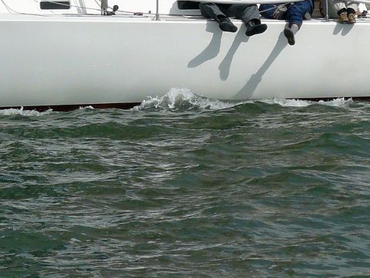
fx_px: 4127
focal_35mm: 386
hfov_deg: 5.1
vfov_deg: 3.8
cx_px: 173
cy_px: -102
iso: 100
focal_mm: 19.5
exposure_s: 1/1300
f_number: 5.6
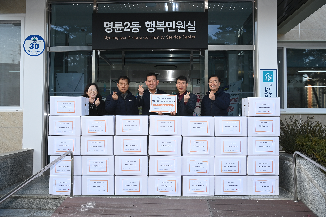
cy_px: 108
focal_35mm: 31
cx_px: 163
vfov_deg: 42.3
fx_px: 281
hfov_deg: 60.3
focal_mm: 31
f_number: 5.6
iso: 400
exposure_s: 1/320
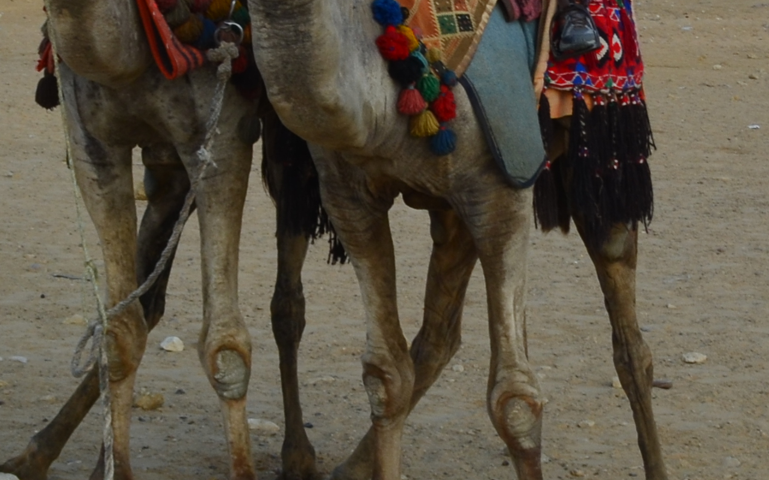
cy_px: -290
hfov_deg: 19.2
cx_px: 741
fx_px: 2221
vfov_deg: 11.7
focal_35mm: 106
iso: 160
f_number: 11
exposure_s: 1/125
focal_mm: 18
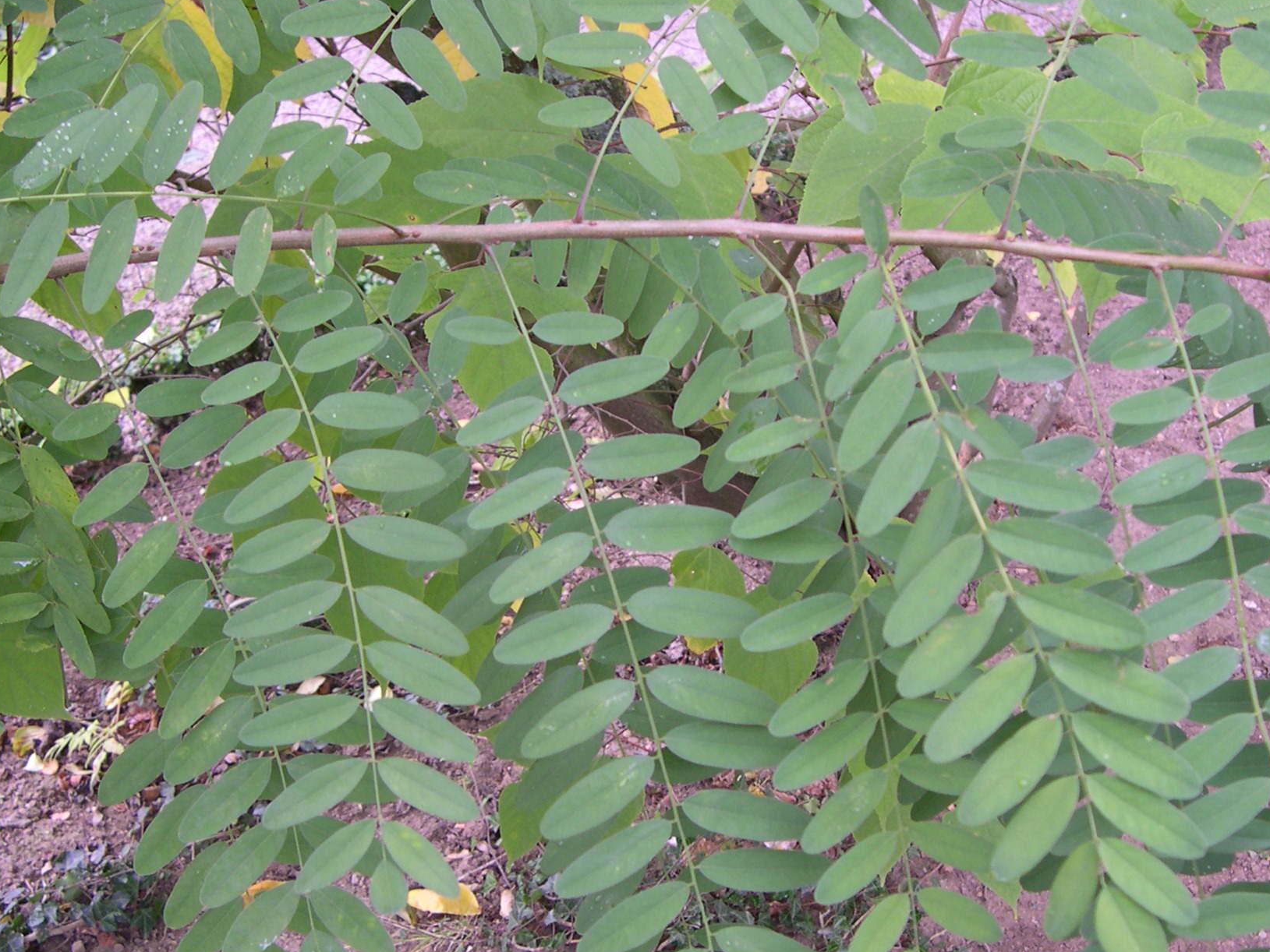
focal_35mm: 53
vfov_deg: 27.5
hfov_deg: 36.2
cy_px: 546
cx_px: 667
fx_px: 1945
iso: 100
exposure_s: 1/39
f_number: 2.8
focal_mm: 8
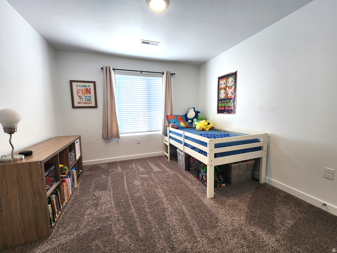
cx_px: 168
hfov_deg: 106.2
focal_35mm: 13
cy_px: 126
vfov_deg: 89.9
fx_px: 127
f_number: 2.2
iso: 64
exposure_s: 1/60
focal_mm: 2.2
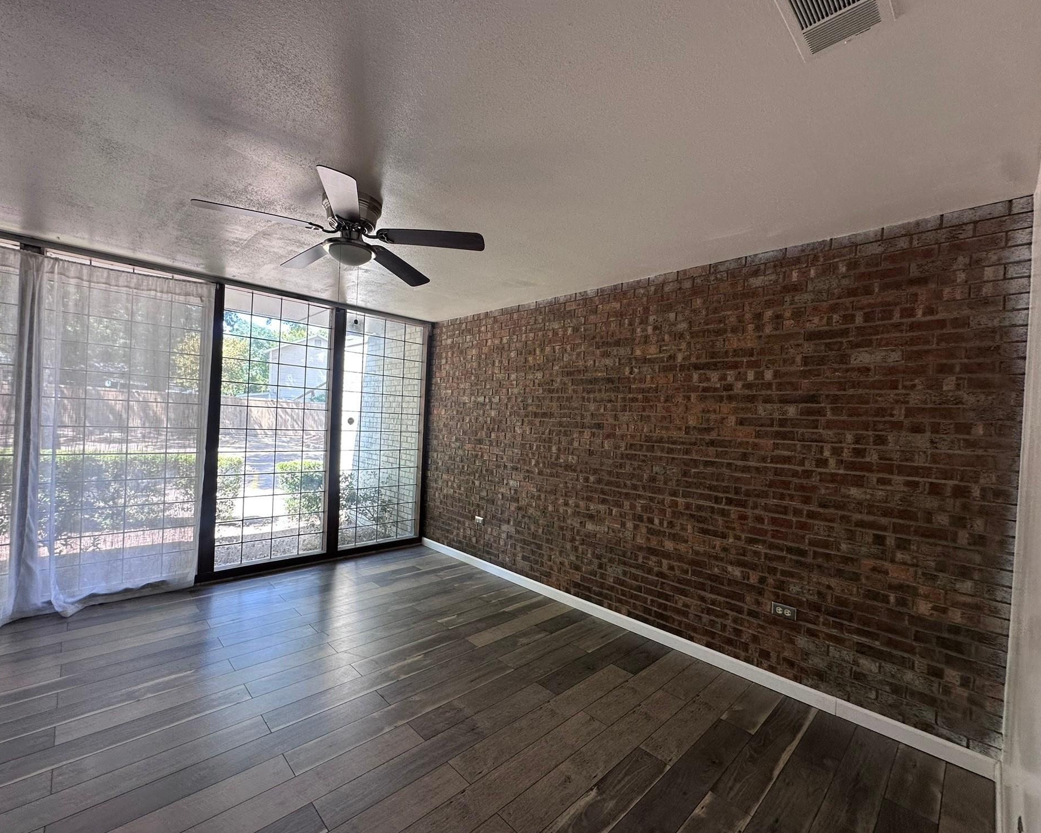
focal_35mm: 15
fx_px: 462
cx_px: 486
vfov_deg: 84.0
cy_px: 424
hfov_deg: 96.7
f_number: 2.2
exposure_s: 1/99
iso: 64
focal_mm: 2.22
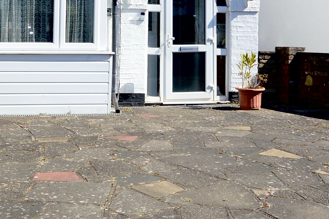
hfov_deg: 33.0
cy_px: 11
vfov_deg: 21.6
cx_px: 151
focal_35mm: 61
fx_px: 556
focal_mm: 11.5
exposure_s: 1/160
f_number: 9
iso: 100
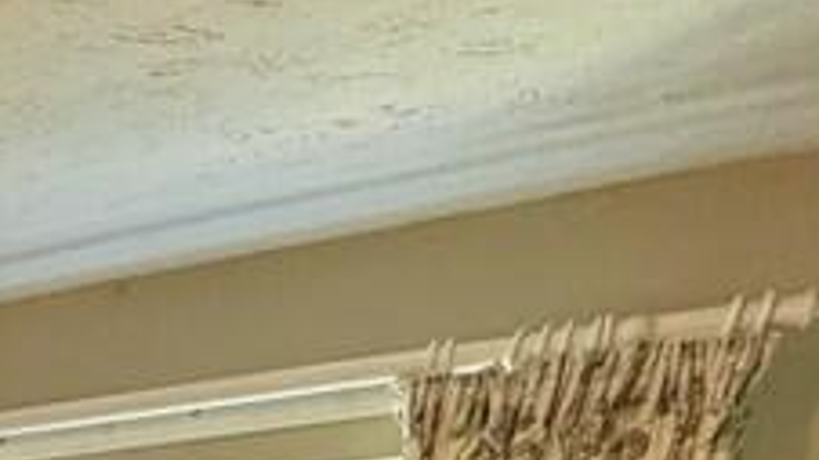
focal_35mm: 69
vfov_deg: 11.3
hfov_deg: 22.5
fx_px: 1498
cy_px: 1351
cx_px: -529
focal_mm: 2.22
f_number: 2.2
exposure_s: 1/50
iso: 400
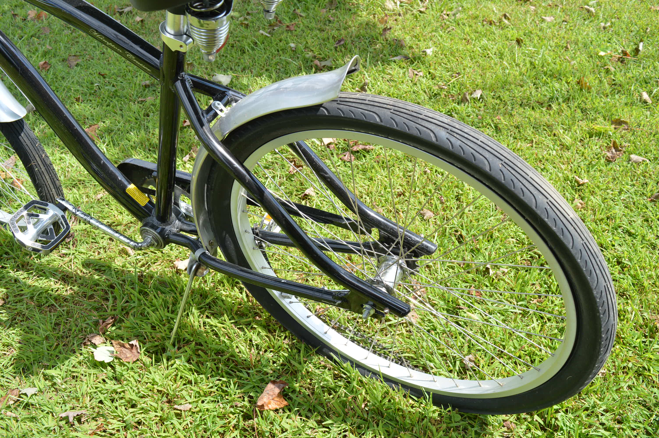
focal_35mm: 30
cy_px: 219
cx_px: 330
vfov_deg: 43.5
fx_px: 549
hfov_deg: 62.0
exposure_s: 1/160
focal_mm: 20
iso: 100
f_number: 6.3
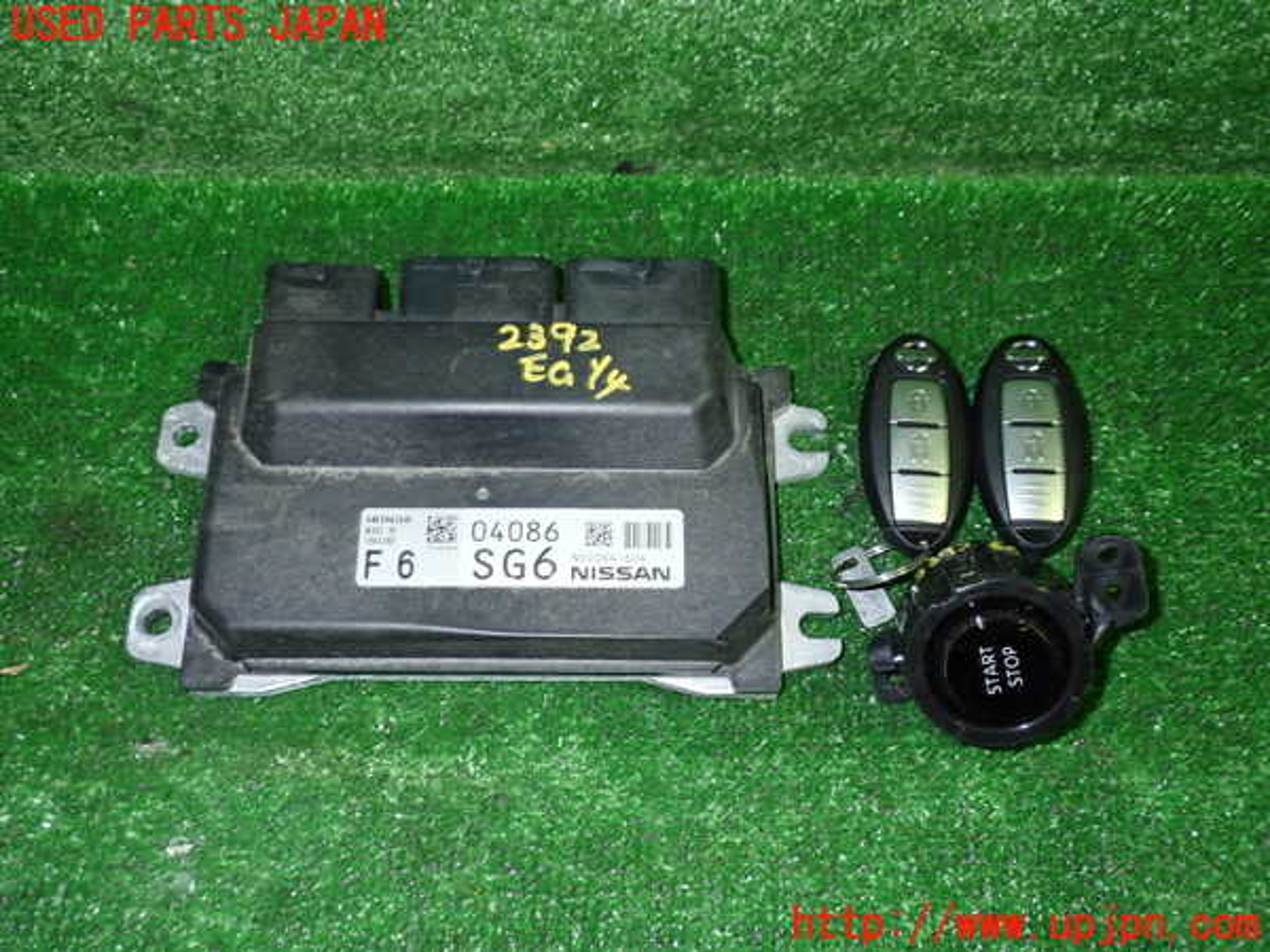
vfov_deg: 39.7
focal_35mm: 36
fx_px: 1321
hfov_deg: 51.4
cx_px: 635
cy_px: 476
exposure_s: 1/40
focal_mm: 6.37
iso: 640
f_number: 7.1
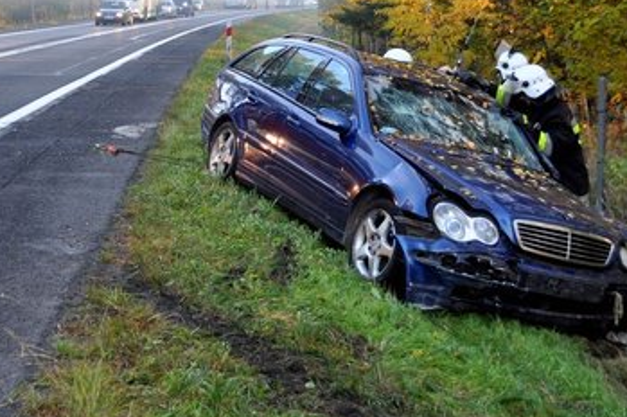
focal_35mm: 70
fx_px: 1217
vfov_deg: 19.4
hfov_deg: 28.1
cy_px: 135
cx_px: 95
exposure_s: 1/160
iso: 450
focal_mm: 25
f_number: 4
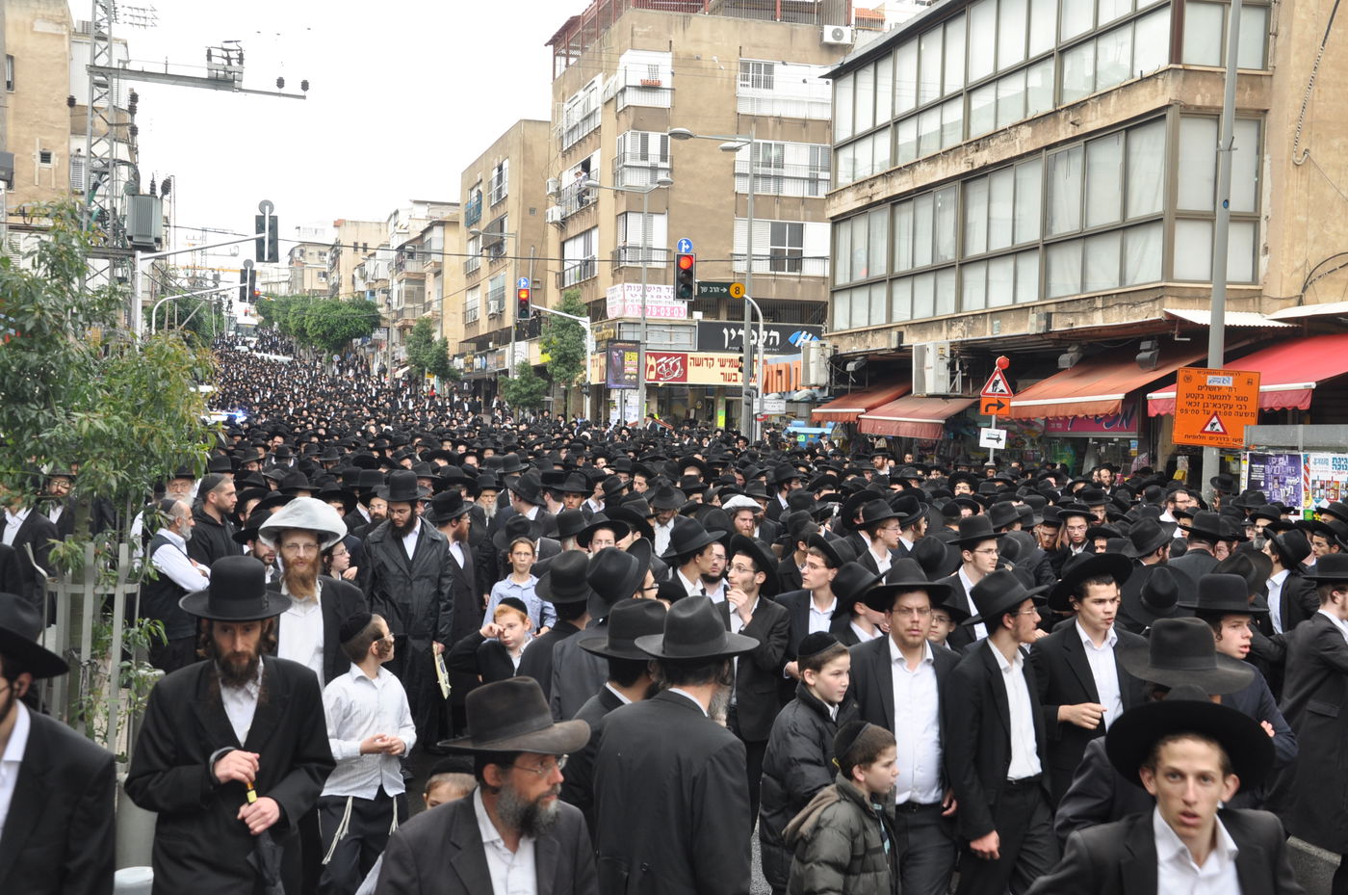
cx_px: 674
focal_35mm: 45
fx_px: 1682
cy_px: 448
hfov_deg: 43.7
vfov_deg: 29.8
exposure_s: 1/80
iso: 250
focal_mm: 30
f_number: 8
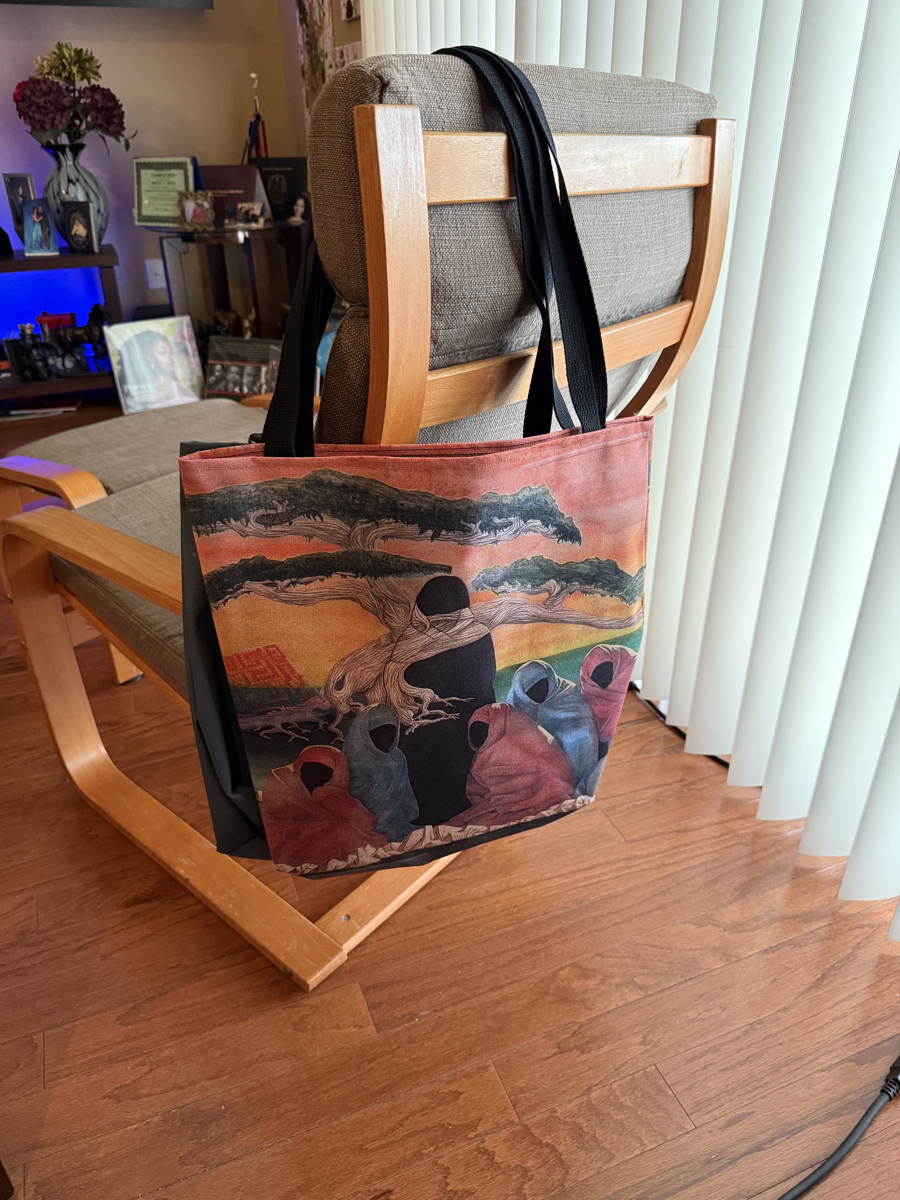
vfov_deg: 71.6
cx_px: 450
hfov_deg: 56.8
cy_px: 600
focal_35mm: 24
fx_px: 832
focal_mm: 6.76
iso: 320
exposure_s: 1/60
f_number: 1.78
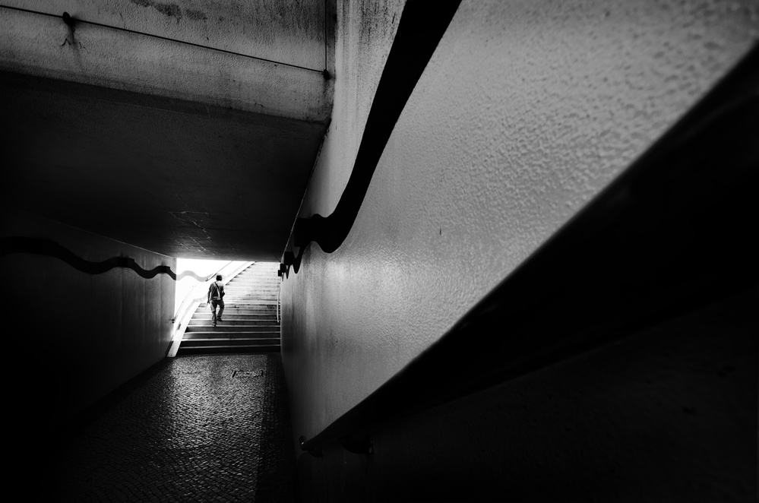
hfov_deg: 92.5
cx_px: 380
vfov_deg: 69.4
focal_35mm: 17
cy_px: 252
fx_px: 363
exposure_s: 1/250
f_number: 8
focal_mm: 11.5
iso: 200
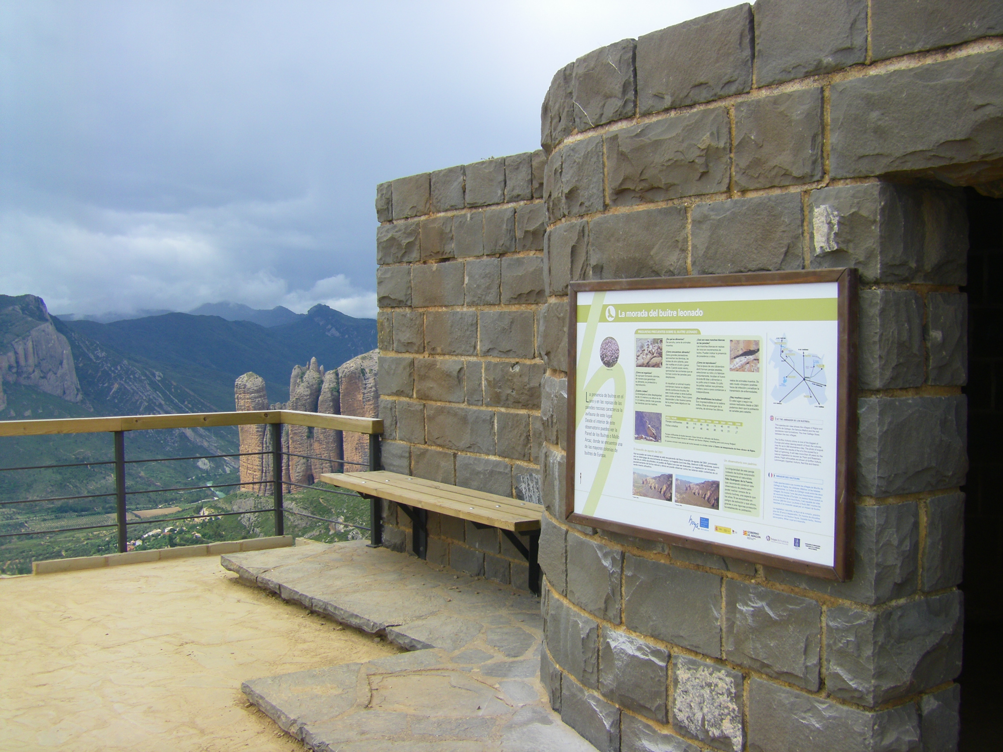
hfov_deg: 49.0
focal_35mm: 38
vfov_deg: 37.7
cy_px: 376
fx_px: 1101
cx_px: 502
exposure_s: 1/200
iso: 80
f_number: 7
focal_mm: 6.3
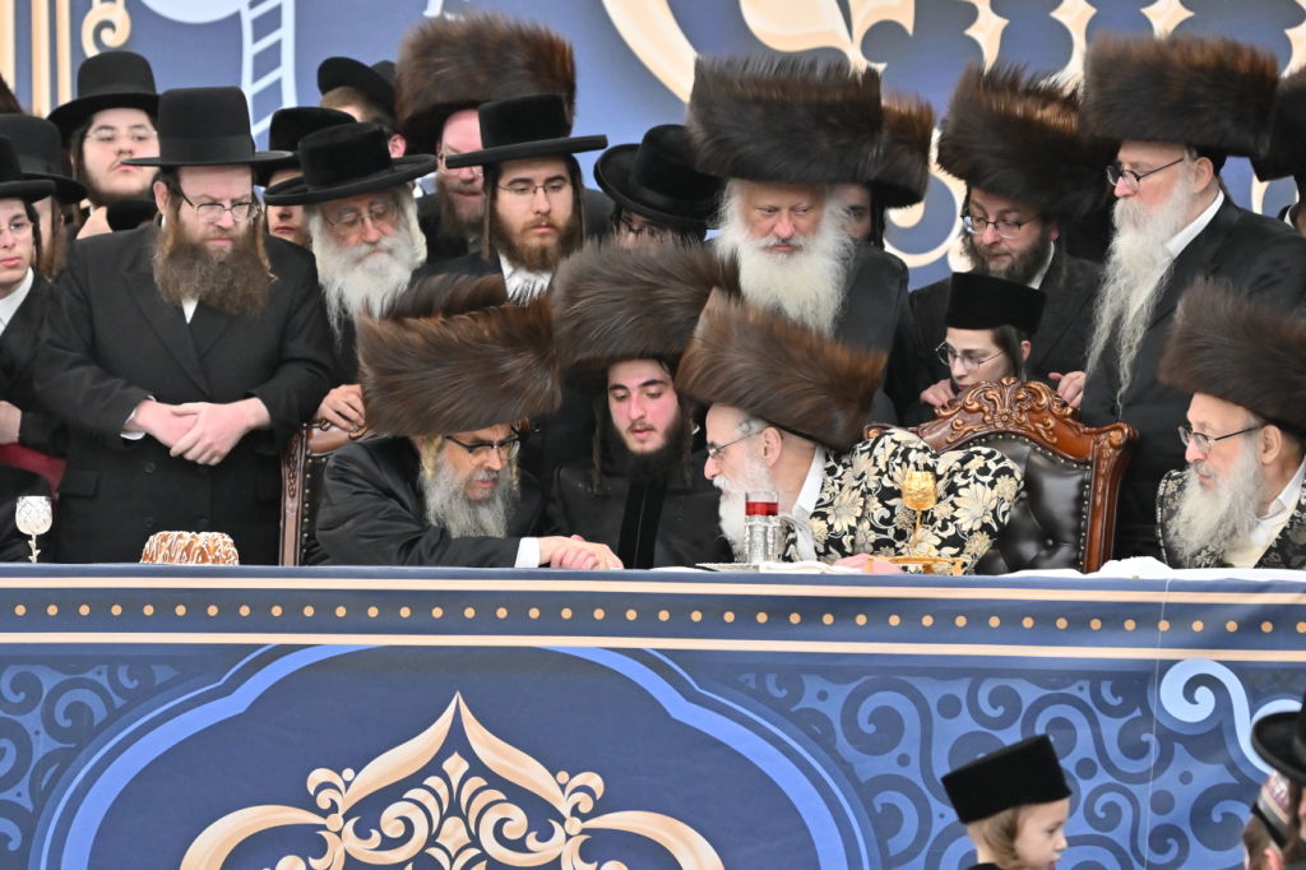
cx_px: 653
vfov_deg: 4.6
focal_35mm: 300
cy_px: 435
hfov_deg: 6.9
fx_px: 10879
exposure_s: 1/400
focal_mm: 200
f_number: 2.8
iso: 1600
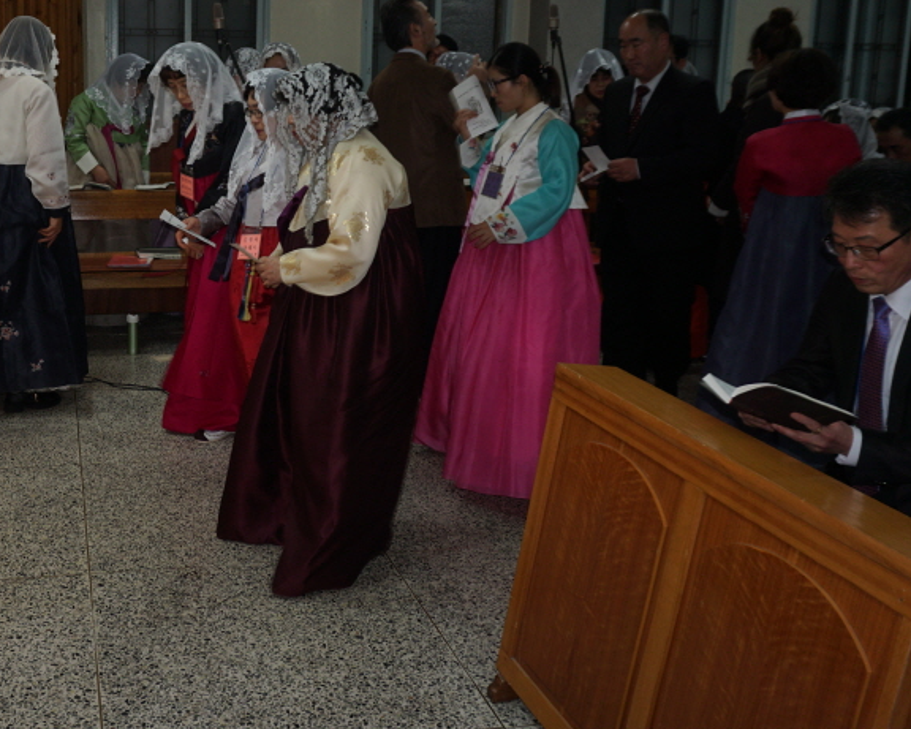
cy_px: 267
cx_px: 245
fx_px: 1079
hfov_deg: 44.5
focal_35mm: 40
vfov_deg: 37.1
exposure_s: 1/60
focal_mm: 16
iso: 125
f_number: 3.5
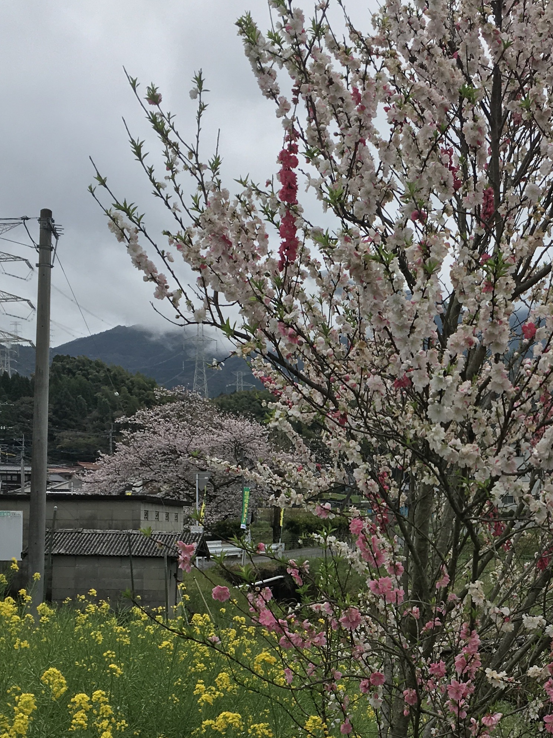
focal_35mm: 59
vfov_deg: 32.3
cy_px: 511
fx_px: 1257
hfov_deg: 24.2
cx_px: 479
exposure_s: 1/1282
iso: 25
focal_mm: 4.15
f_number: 2.2
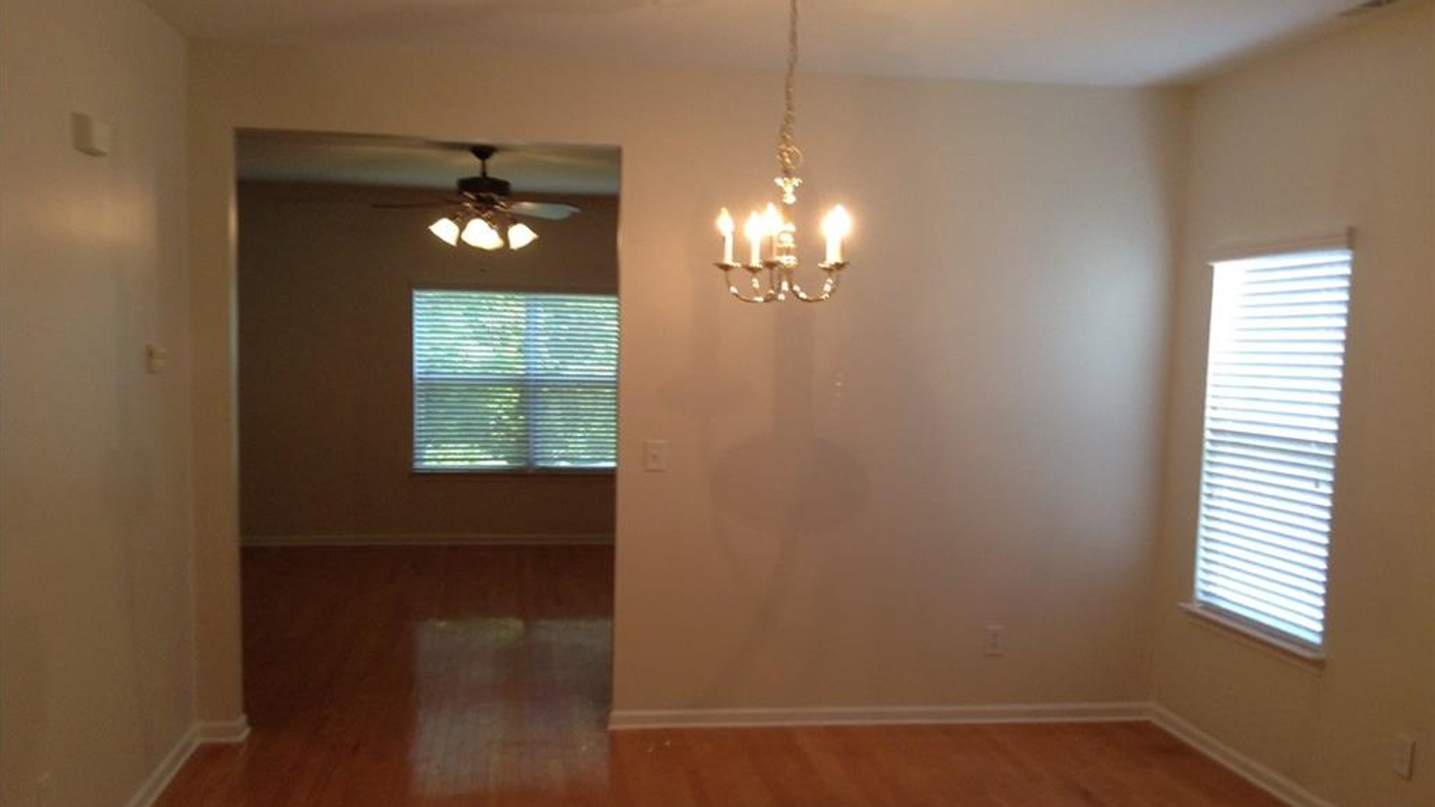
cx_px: 717
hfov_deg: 55.3
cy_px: 479
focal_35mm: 36
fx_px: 1370
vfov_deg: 32.7
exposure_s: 1/24
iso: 50
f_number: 2.4
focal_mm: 3.3
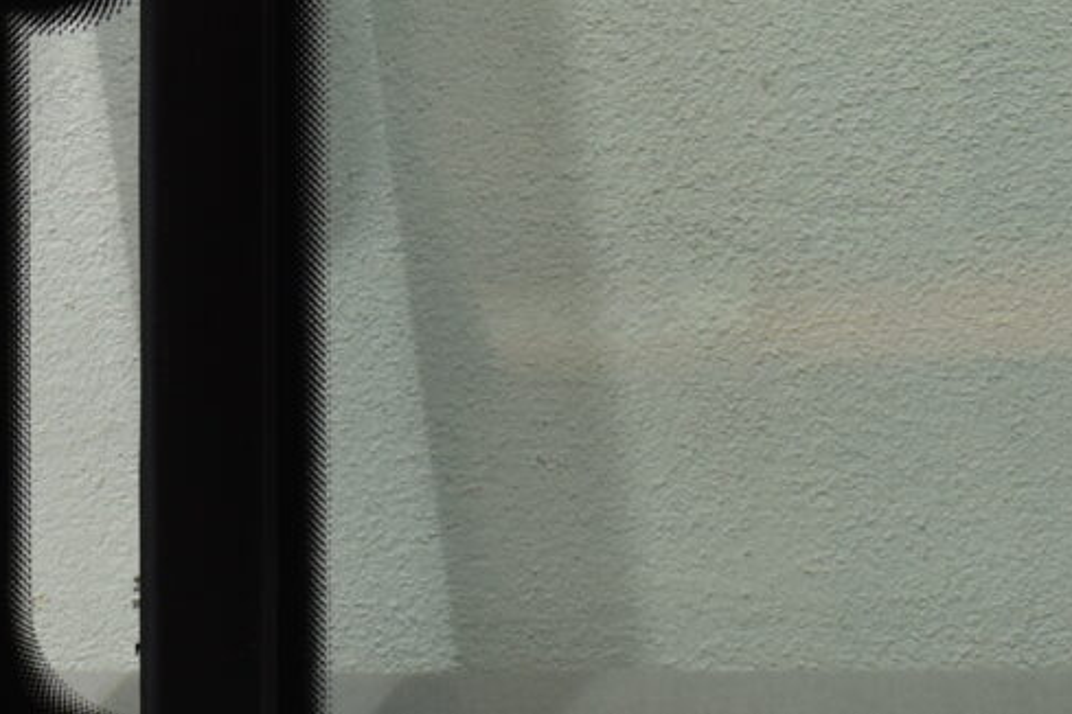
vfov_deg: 8.5
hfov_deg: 13.0
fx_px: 4675
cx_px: 204
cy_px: -413
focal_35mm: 157
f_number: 5.6
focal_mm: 20
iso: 400
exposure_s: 1/100
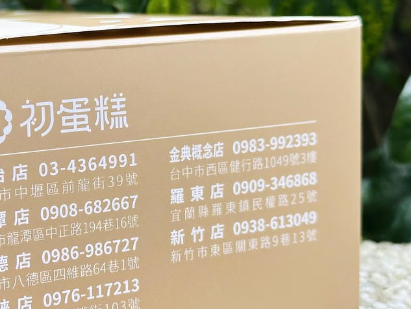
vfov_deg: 16.2
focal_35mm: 91
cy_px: 141
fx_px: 1081
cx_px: 79
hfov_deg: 21.3
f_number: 1.78
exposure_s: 1/121
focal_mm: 6.86
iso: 80
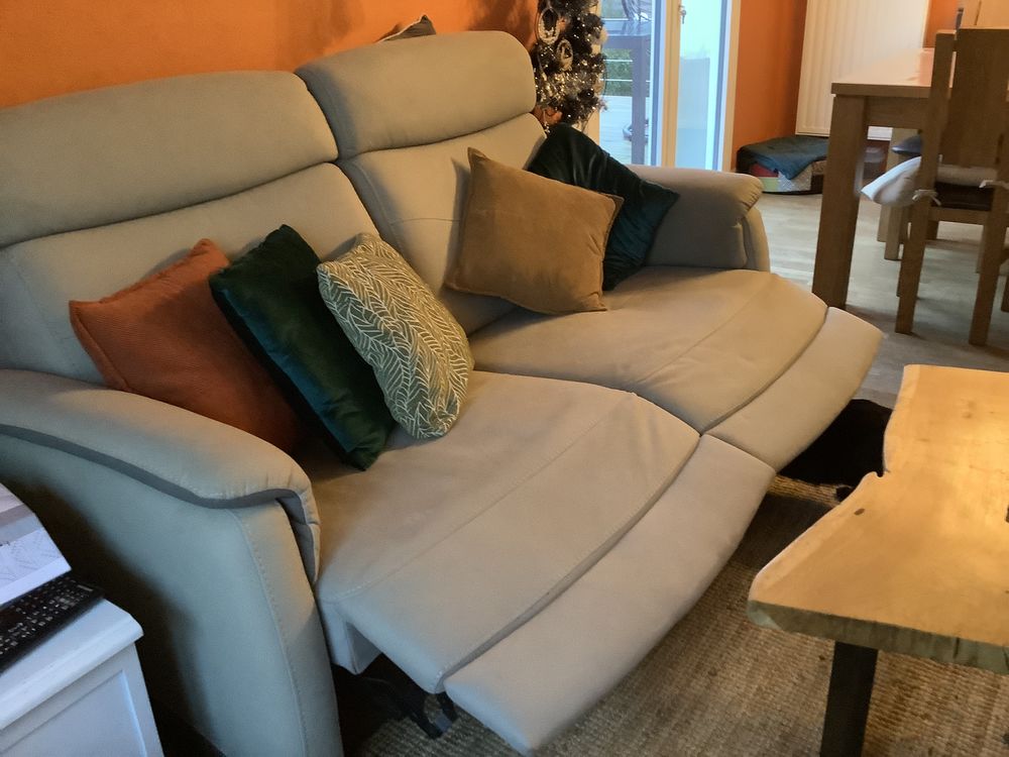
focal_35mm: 31
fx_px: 904
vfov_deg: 45.4
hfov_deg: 58.4
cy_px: 378
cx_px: 504
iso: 500
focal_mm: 3.3
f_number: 2.4
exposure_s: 1/30
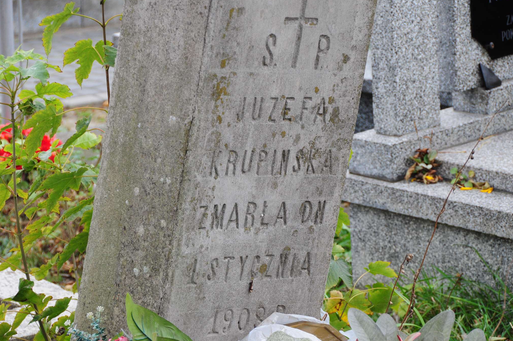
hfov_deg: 13.7
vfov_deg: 9.1
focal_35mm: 151
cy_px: 169
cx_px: 264
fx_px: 2142
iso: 500
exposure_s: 1/320
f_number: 7.1
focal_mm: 95
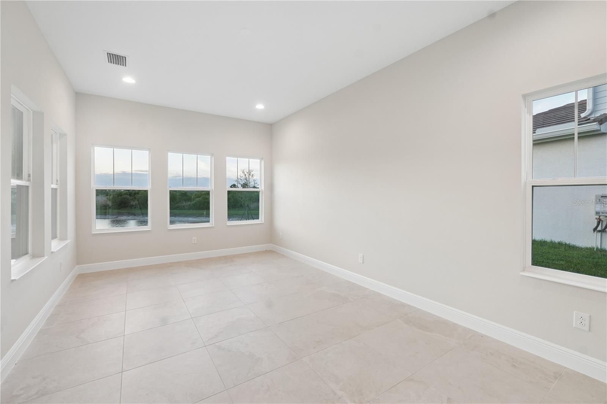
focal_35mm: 15
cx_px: 304
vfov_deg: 77.3
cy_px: 202
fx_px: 253
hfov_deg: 100.4
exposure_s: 1/25
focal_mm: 10
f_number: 8
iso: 400
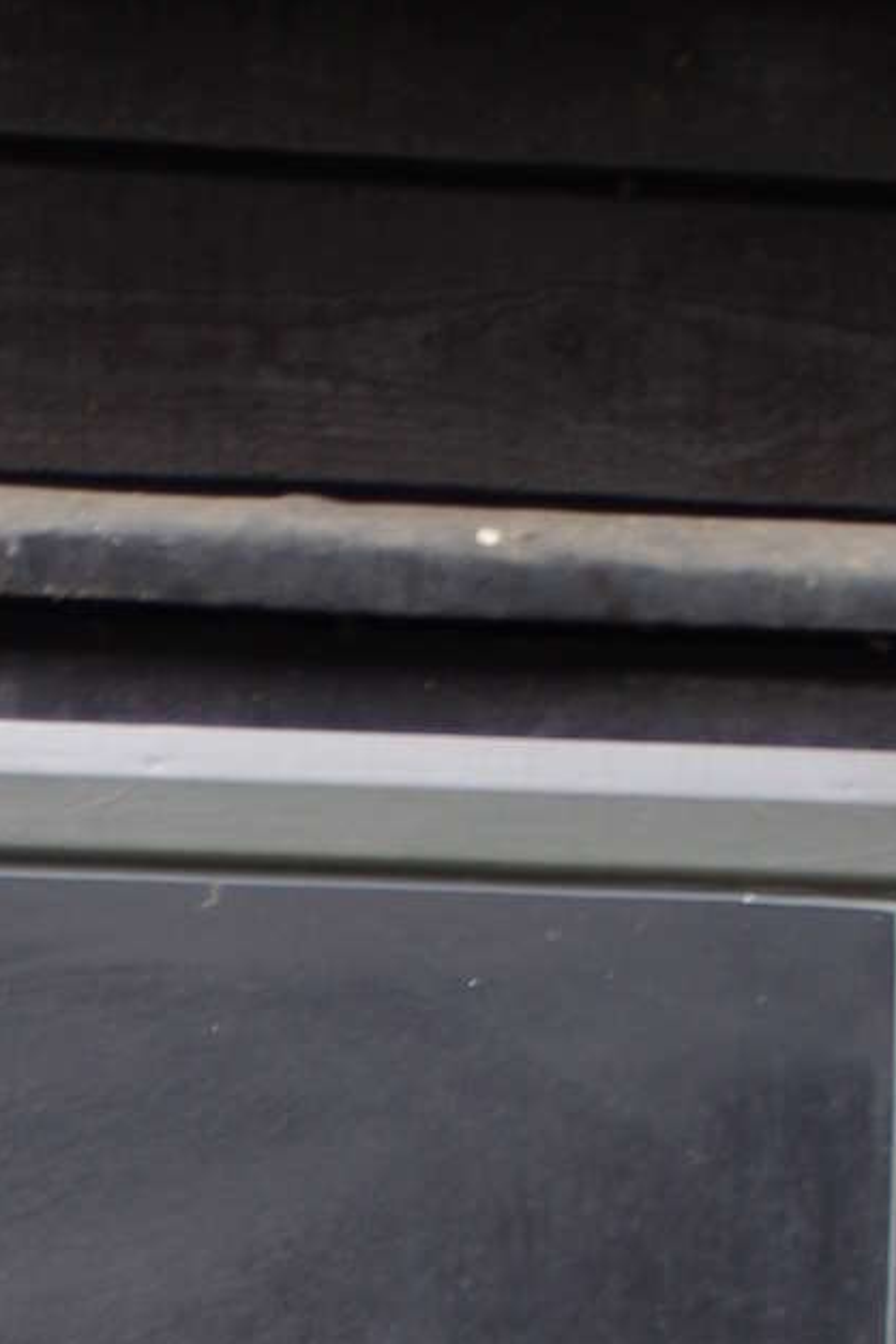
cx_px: -690
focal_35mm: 173
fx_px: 6458
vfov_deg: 10.9
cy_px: 2600
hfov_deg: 7.7
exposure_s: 1/125
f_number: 4
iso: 100
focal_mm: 24.38
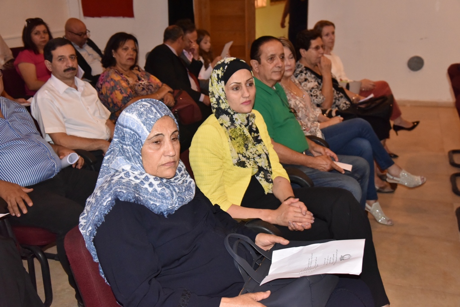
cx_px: 230
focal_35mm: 44
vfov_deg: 30.5
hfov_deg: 44.5
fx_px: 562
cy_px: 154
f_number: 7.1
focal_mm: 44
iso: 3200
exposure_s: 1/60
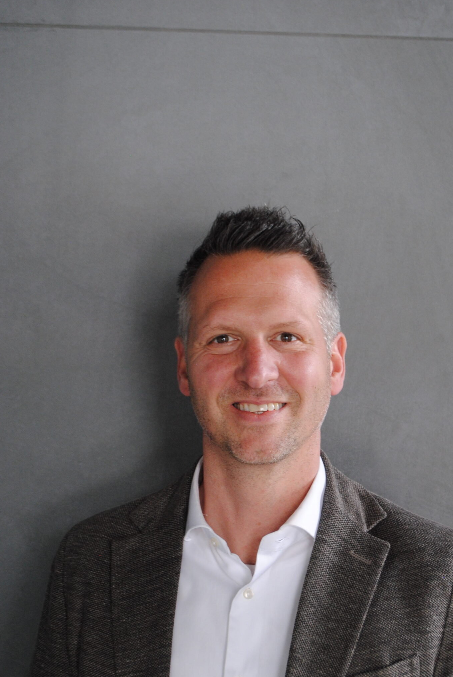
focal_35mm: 68
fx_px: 1280
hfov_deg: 20.0
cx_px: 278
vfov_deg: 29.5
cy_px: 417
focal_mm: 36
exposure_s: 1/20
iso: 400
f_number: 5
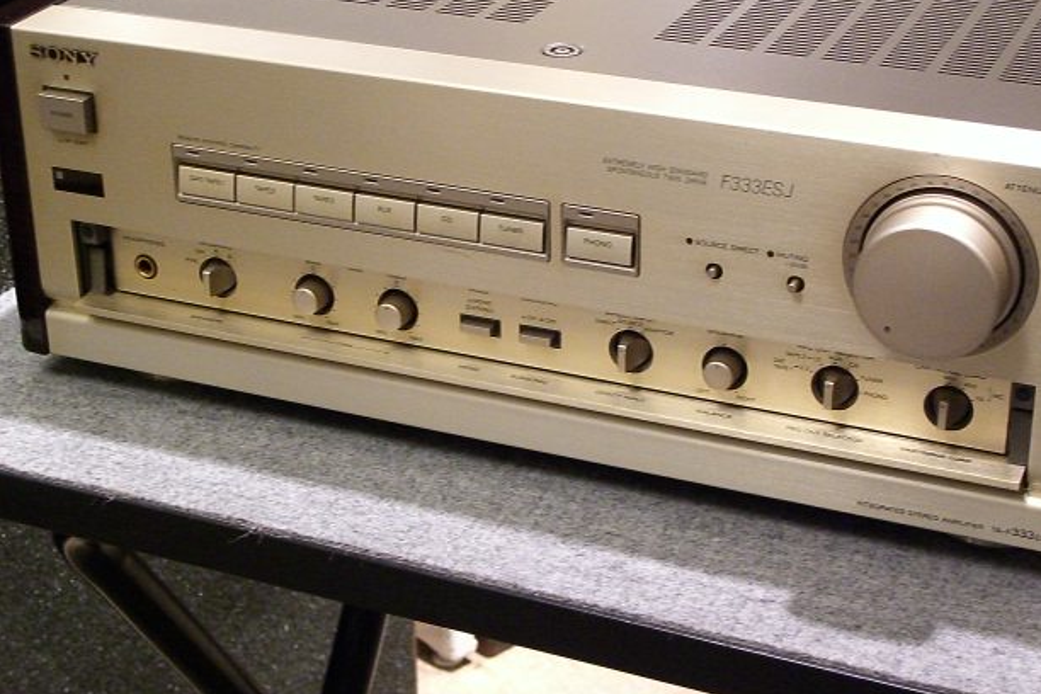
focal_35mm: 74
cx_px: 543
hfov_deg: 27.3
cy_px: 315
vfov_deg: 18.4
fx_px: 2140
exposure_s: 1/50
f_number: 4
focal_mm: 14.2
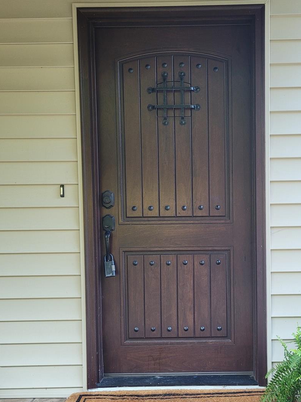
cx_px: 200
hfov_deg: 37.3
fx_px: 441
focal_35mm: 38
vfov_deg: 48.9
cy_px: 226
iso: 160
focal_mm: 5.4
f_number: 1.8
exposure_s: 1/120
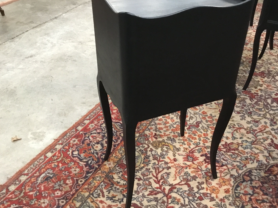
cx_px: 151
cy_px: 94
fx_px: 305
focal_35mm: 38
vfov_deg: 37.7
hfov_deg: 48.9
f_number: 2.4
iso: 250
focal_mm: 3.3
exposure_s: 1/17
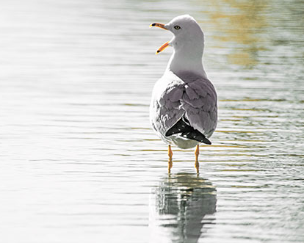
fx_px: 12242
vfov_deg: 1.1
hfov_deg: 1.4
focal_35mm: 1361
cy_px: 122
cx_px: 121
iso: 1600
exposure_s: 1/2000
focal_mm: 1200
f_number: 13
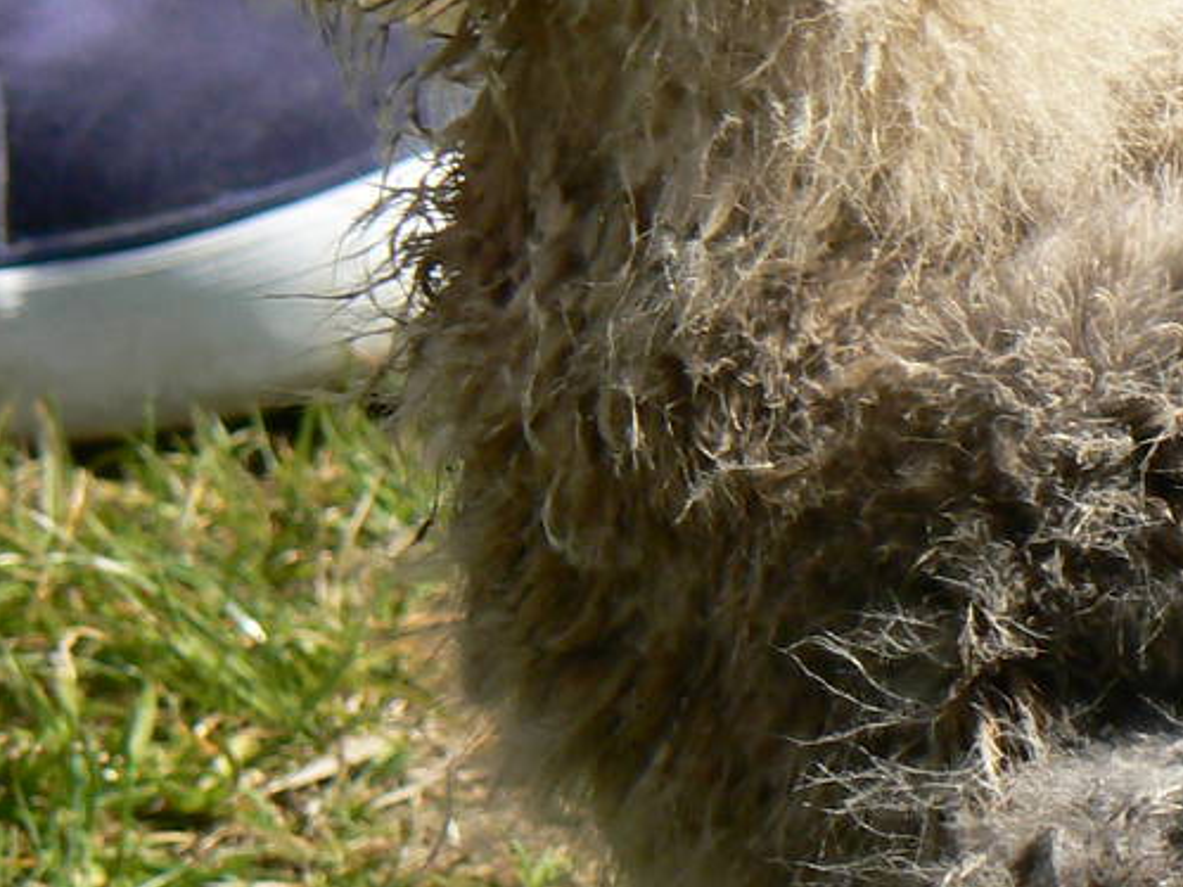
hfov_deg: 5.3
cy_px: 394
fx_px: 12813
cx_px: 1242
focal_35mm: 375
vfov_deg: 4.0
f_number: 5.6
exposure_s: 1/400
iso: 100
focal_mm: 19.5
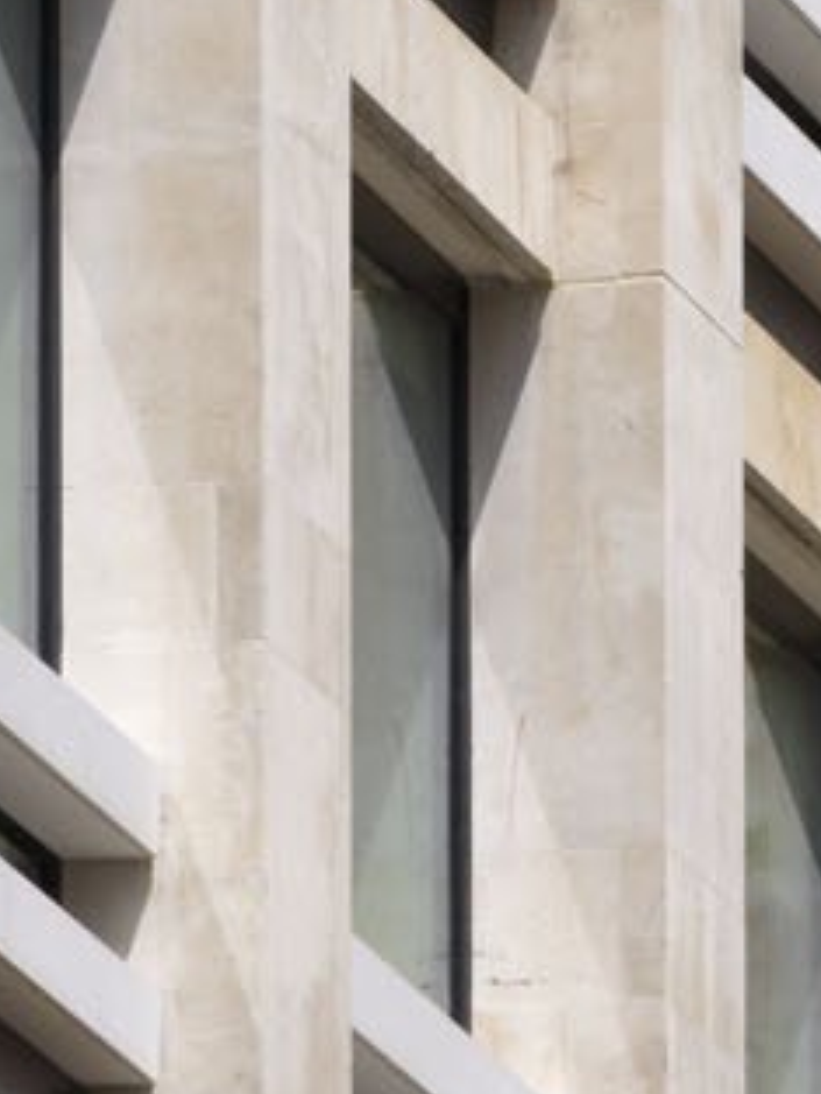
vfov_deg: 1.9
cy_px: -3002
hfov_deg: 1.4
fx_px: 33277
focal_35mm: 1053
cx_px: -1067
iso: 80
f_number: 14
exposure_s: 1/80
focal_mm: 167.5
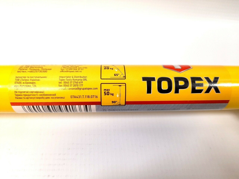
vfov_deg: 54.9
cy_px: 90
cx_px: 120
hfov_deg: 69.4
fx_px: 173
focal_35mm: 25
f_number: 2
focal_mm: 4.6
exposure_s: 1/50
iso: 20
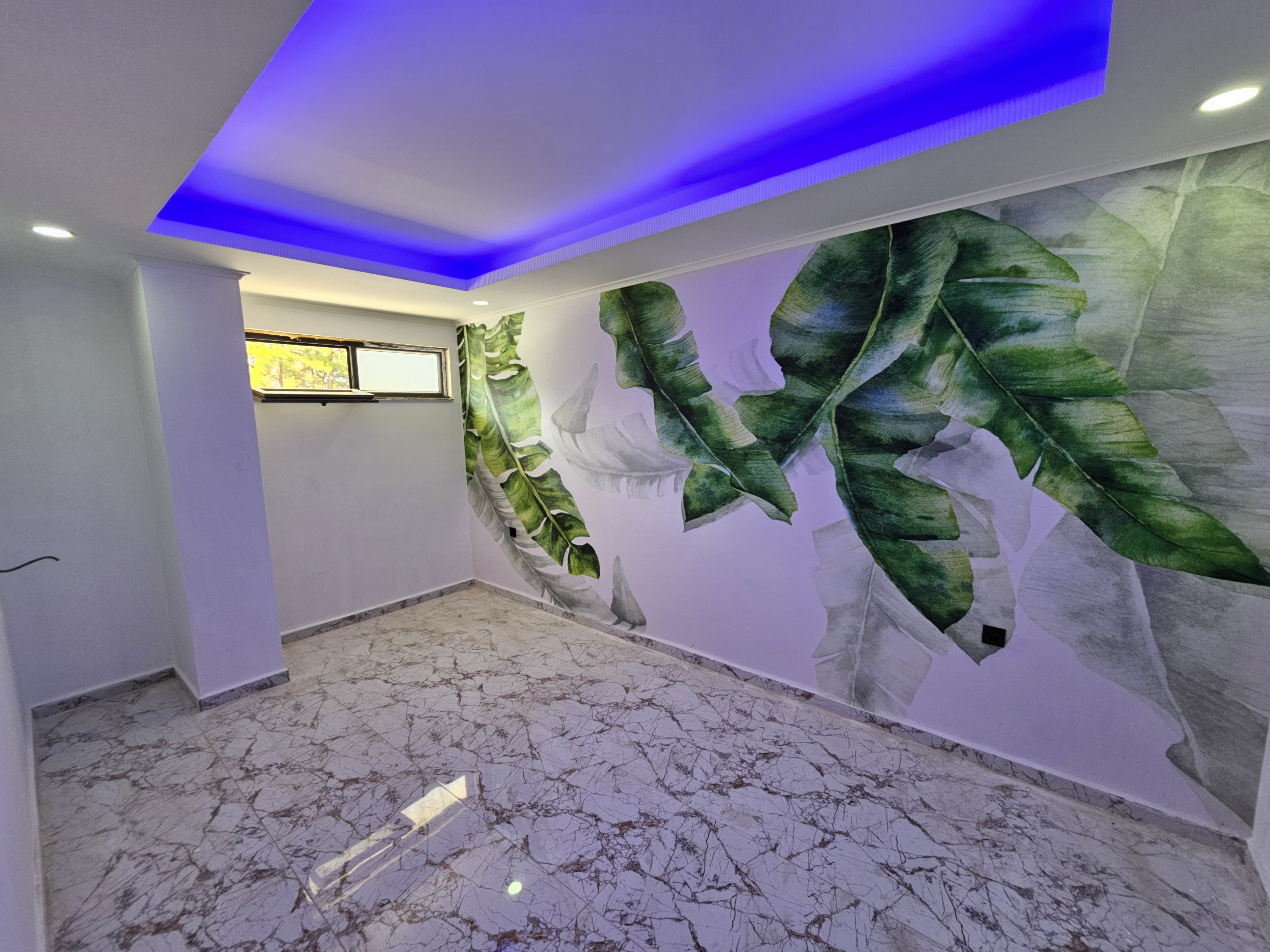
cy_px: 476
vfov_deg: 89.9
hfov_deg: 106.2
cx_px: 635
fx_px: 477
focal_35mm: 13
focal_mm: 2.2
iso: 80
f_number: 2.2
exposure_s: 1/100
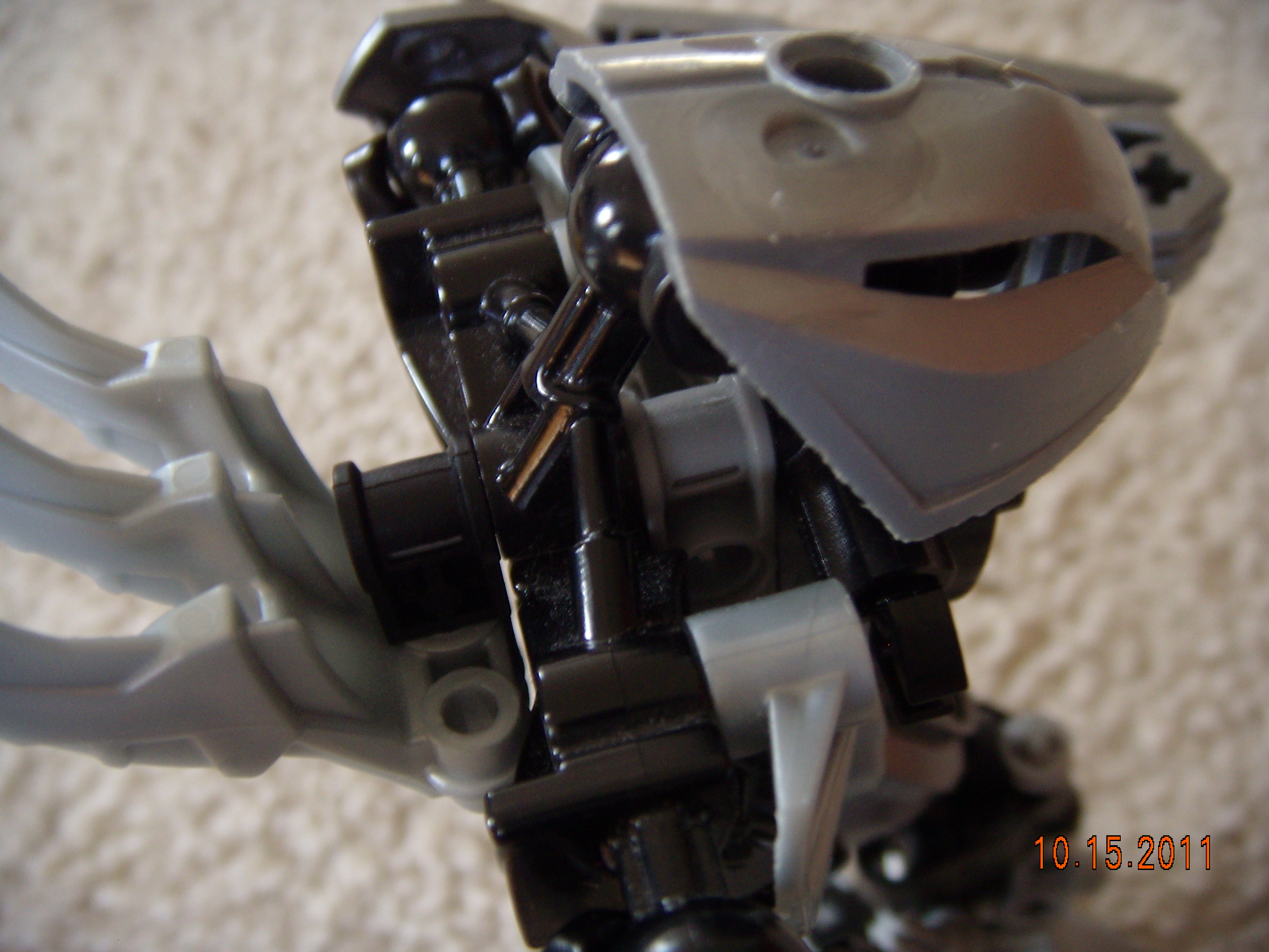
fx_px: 1393
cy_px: 476
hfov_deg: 49.0
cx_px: 634
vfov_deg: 37.7
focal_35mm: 38
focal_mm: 6.4
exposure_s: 1/10.6
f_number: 3.5
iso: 100
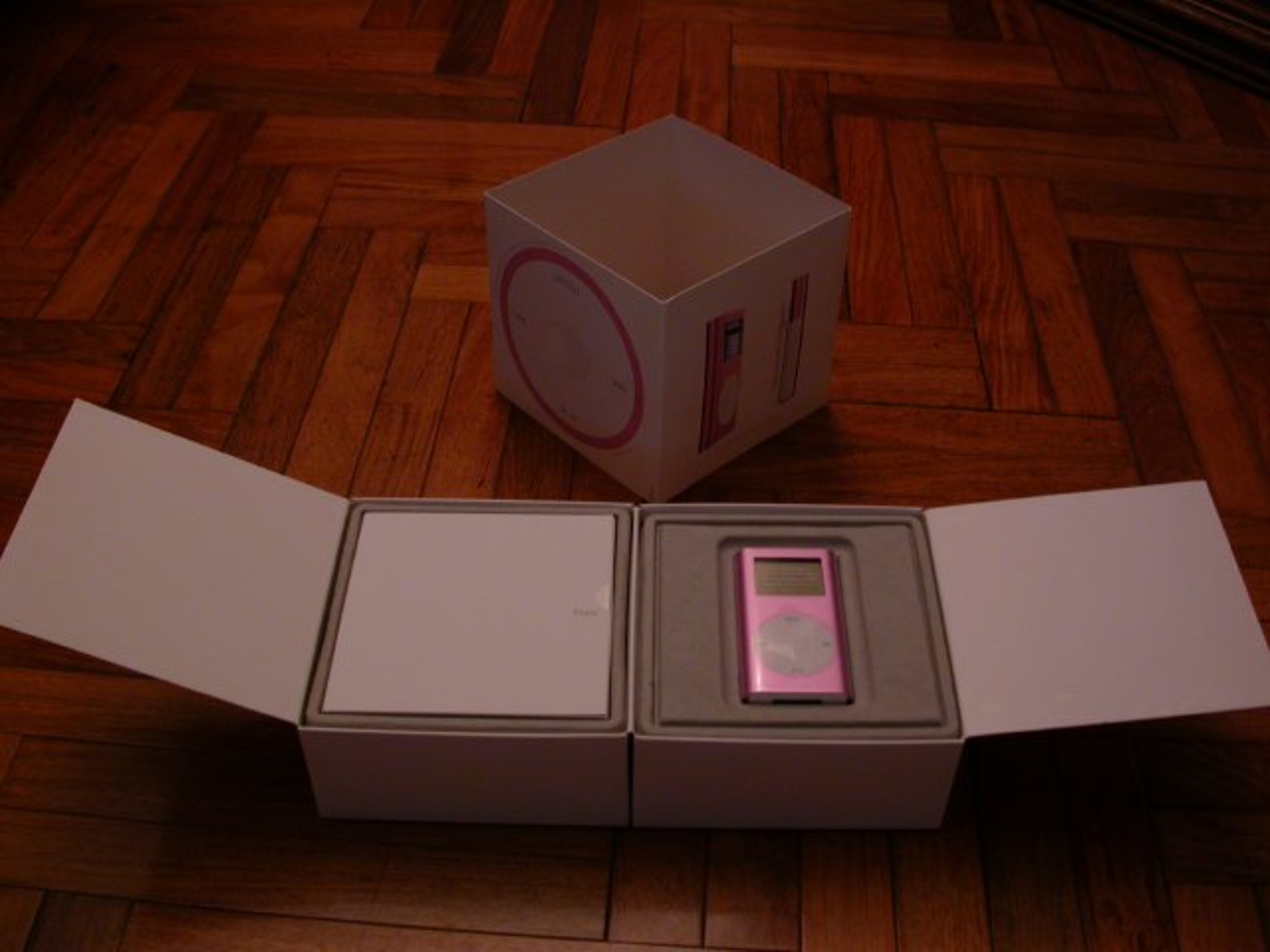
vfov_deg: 37.7
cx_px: 635
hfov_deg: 49.0
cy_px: 476
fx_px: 1394
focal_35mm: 38
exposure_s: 1/13.2
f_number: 2.6
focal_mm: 7.85
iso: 100
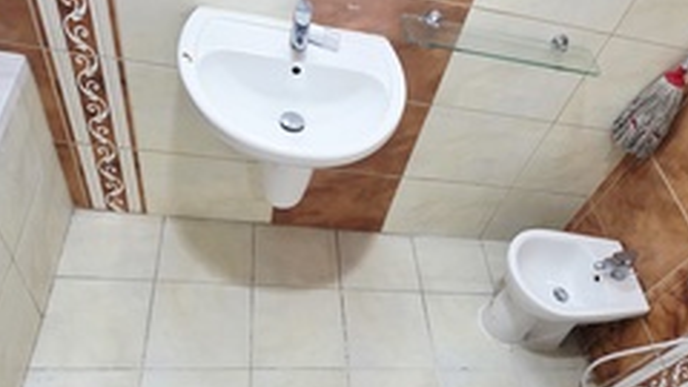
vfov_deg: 41.9
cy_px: 277
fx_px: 493
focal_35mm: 27
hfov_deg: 69.7
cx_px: 374
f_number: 1.9
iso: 160
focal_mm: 2.2
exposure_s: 1/50.3
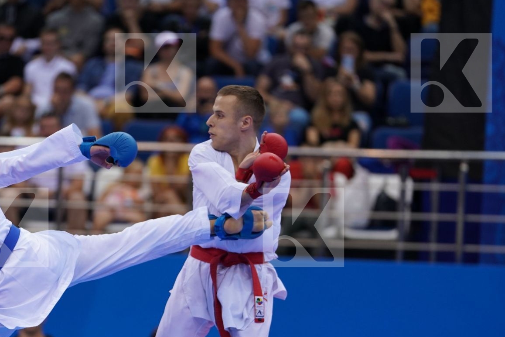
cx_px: 156
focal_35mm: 311
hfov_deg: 6.6
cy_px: 227
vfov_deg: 4.4
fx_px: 4362
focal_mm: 200
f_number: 2.8
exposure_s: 1/1000
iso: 1000
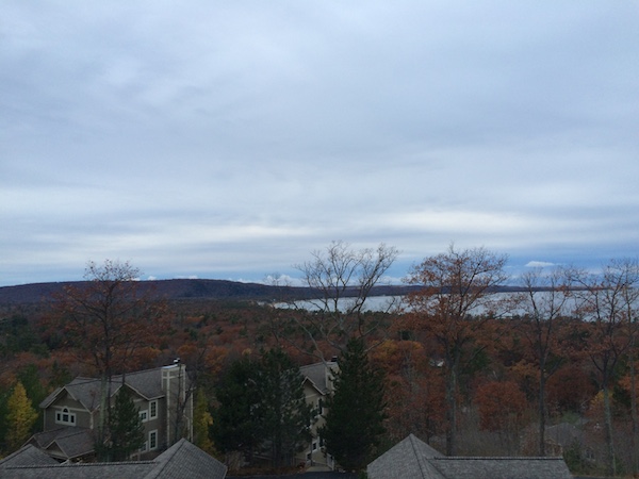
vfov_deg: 48.2
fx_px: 535
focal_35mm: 29
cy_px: 240
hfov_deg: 61.7
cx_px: 320
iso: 50
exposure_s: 1/120
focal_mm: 4.15
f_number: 2.2
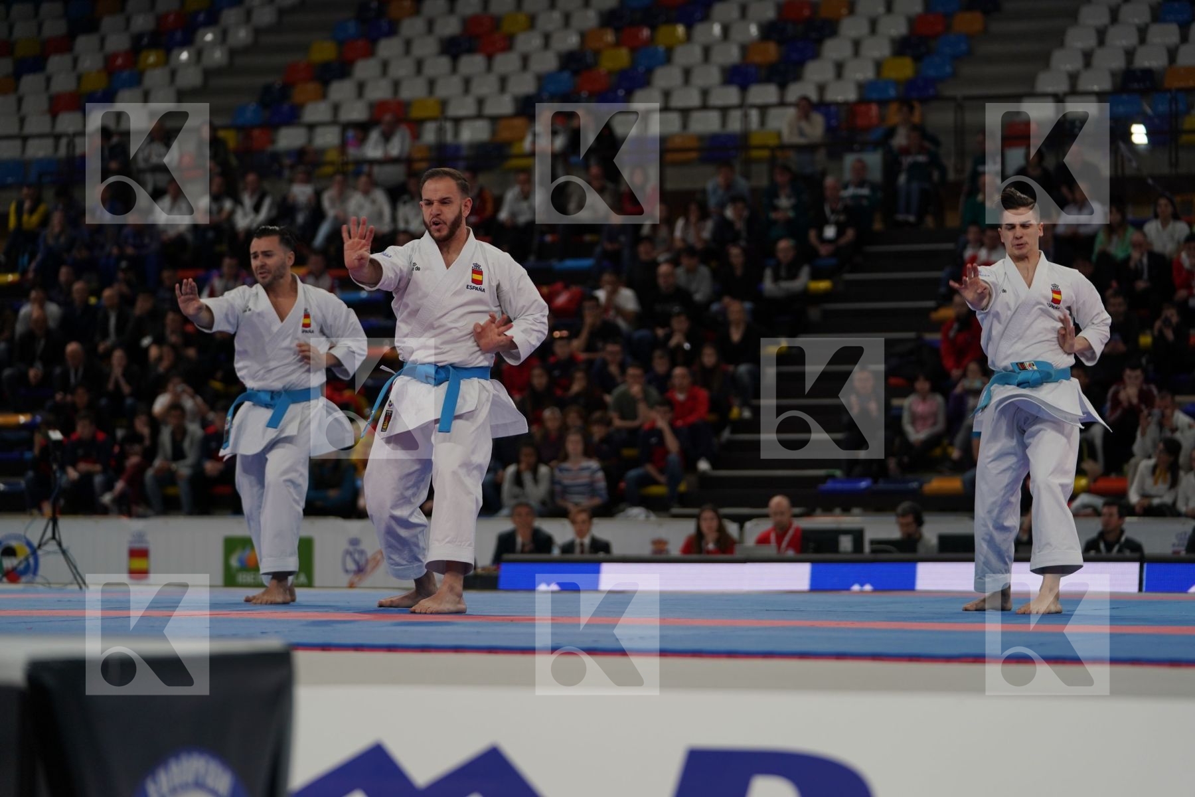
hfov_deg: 20.2
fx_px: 3352
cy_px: 398
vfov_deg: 13.6
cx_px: 598
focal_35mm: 101
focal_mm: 101
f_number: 2.8
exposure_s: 1/500
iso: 400
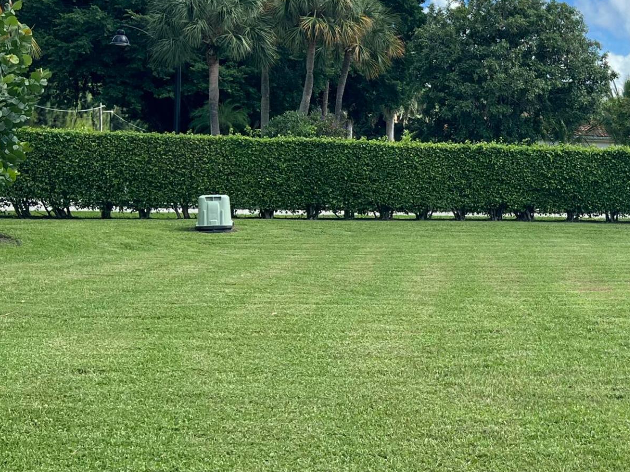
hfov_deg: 29.2
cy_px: 192
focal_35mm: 63
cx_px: 591
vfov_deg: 23.2
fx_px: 1146
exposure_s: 1/2994
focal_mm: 5.7
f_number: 1.5
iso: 50
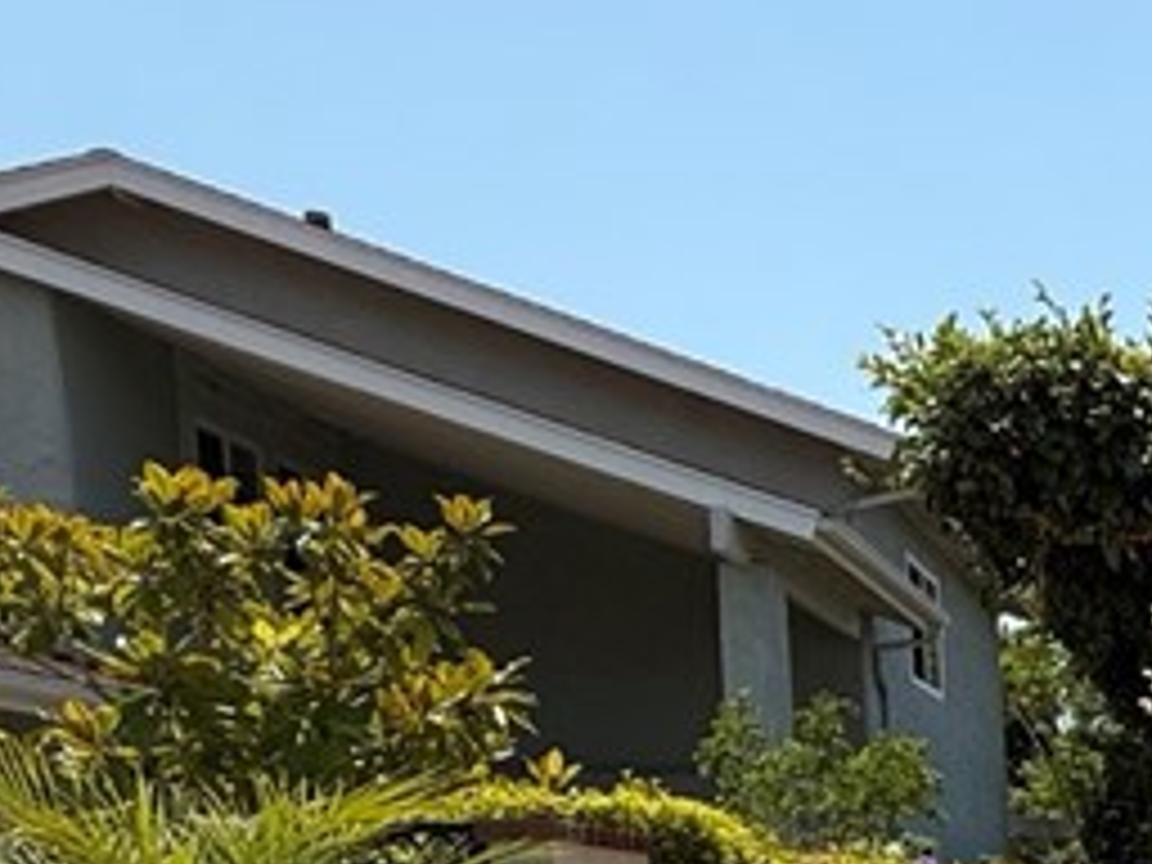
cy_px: 1107
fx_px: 1864
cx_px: 1800
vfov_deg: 23.3
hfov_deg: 24.8
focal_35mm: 56
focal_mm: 2.22
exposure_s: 1/2237
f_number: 2.2
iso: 50
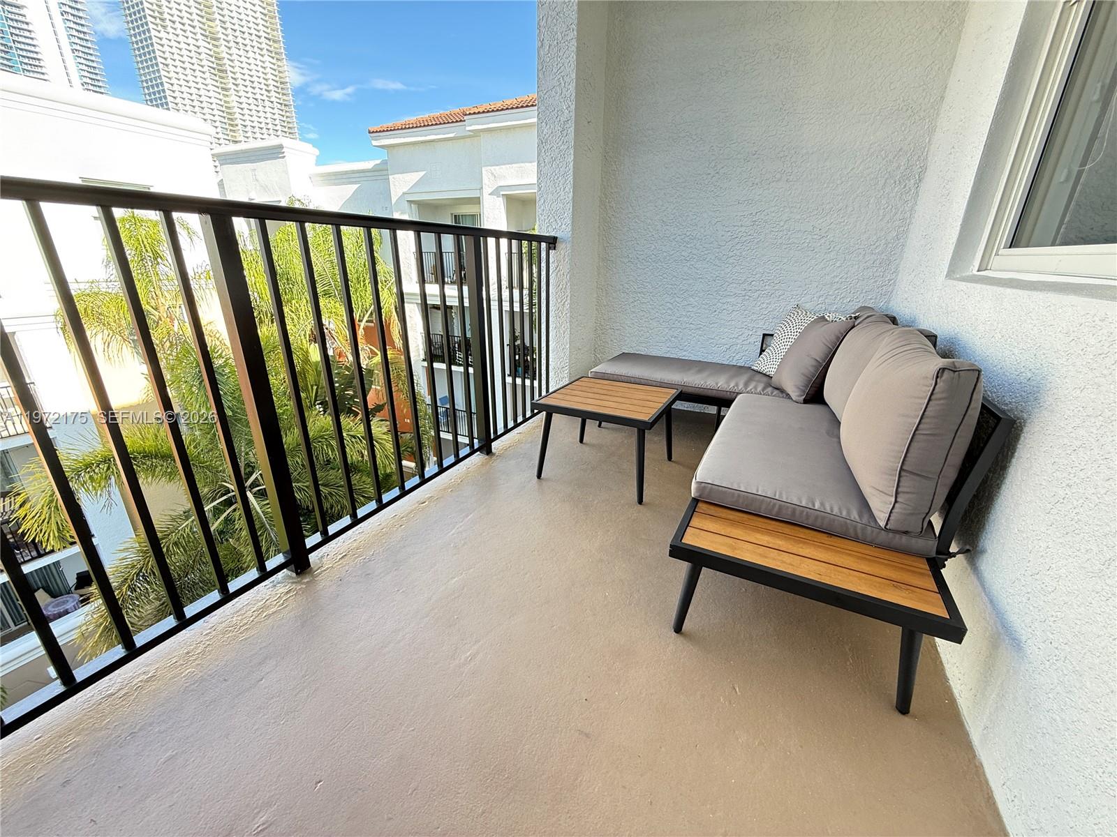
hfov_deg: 102.1
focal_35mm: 14
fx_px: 452
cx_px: 558
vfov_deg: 85.7
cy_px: 418
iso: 64
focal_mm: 2.22
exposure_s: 1/108
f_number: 2.2
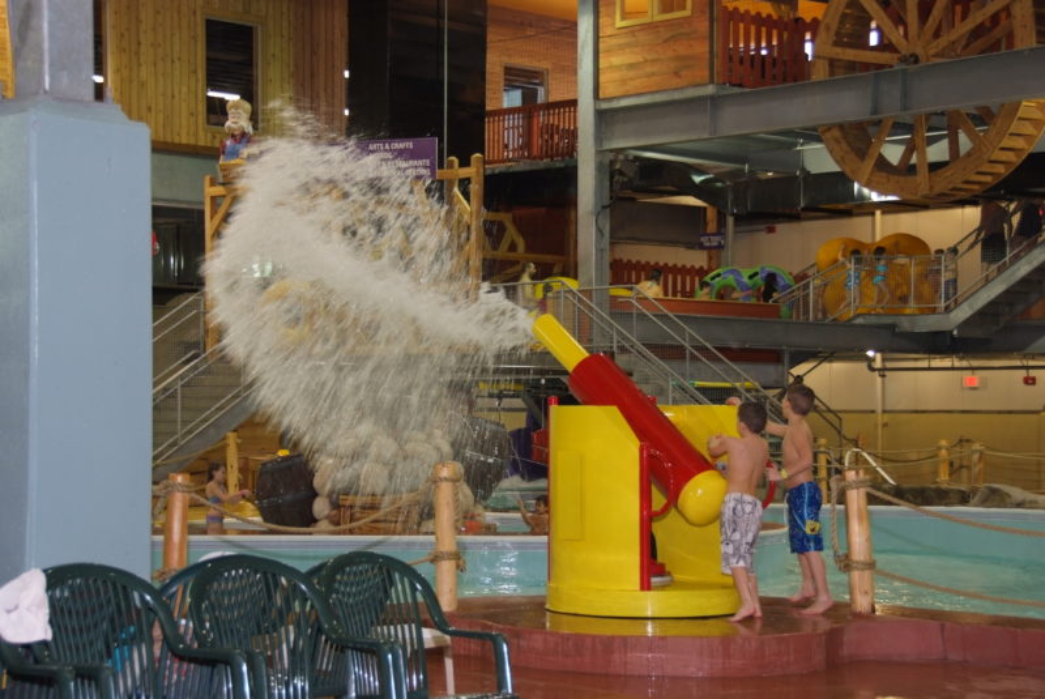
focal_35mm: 75
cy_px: 350
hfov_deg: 27.0
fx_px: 2179
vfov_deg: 18.2
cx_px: 522
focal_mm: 50
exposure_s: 1/40
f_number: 4.8
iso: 800
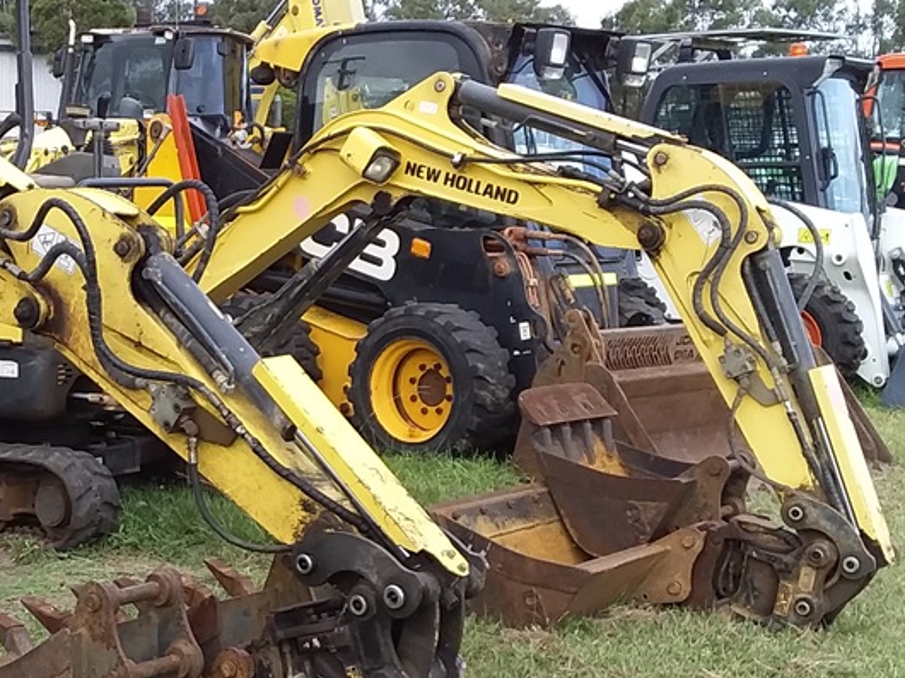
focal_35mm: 69
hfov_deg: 27.4
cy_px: 431
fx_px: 1803
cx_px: 127
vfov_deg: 21.2
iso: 40
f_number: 1.9
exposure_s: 1/355
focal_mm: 2.91
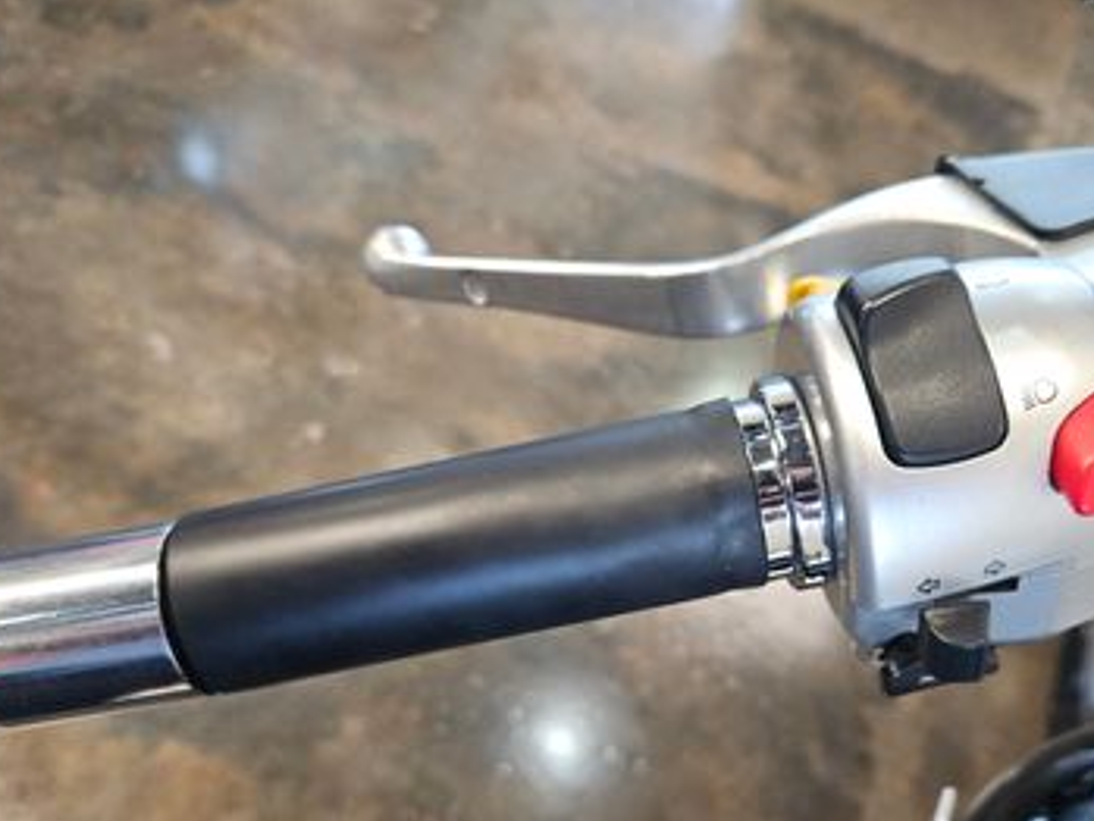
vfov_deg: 44.8
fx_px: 980
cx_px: 643
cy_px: 548
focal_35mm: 31
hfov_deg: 58.0
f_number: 1.8
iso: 200
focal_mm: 5.4
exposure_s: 1/120
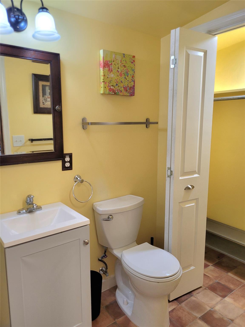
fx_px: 245
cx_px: 122
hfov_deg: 53.1
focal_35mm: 26
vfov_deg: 67.3
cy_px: 164
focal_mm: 5.4
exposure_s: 1/120
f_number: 1.8
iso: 200
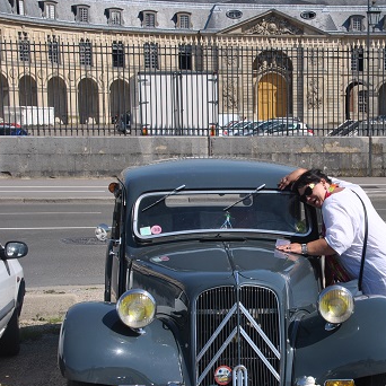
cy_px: 223
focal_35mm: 76
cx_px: 299
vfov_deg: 22.7
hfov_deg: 22.5
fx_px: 959
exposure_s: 1/320
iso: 100
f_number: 9
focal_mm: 34
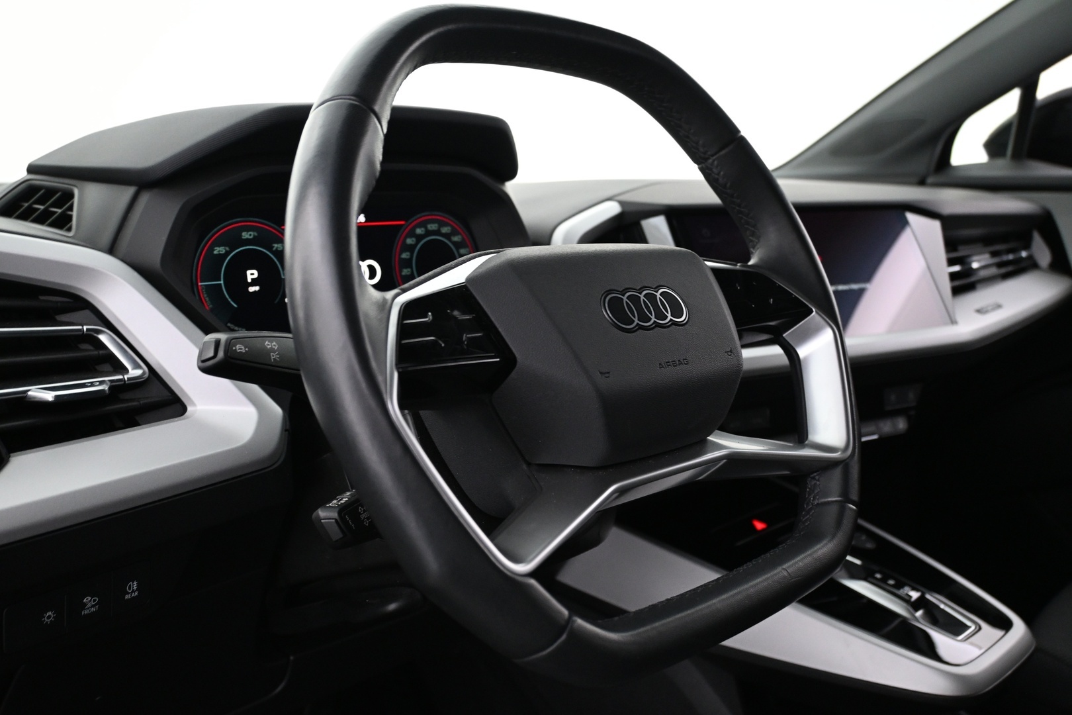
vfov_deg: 41.7
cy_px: 358
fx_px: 938
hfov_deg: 59.5
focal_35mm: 32
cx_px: 536
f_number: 4
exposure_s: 1/20
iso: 1600
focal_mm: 21
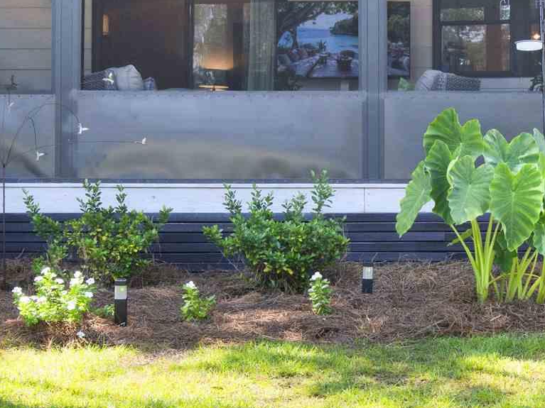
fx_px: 1212
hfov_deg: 24.7
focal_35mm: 77
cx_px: 472
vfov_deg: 19.1
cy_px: 156
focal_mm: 20
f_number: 11
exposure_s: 1/60
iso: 200
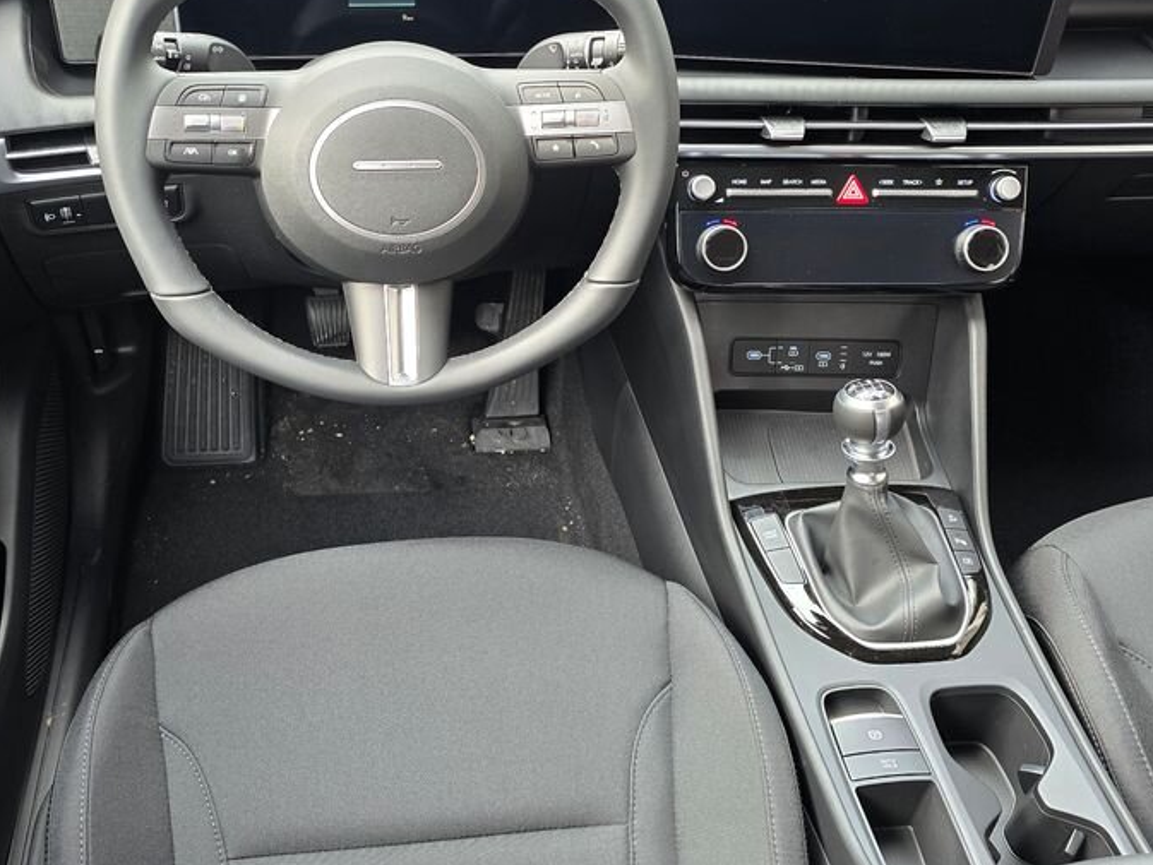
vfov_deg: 40.6
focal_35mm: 35
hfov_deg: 52.3
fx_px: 1166
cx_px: 475
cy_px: 360
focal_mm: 6.3
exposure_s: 1/100
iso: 160
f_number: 1.7
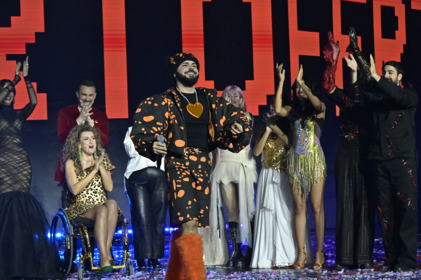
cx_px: 210
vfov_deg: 13.7
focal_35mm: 100
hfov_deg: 20.4
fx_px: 1168
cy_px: 140
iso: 8000
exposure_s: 1/640
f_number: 11
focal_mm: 100
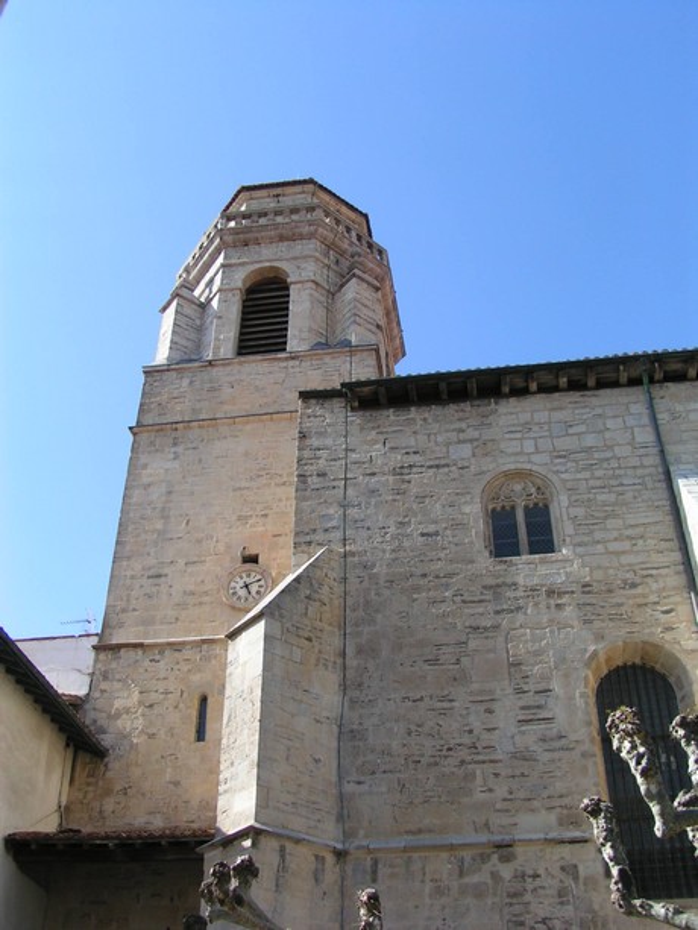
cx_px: 349
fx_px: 1021
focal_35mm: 38
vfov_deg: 49.0
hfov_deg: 37.7
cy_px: 465
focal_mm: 5.8
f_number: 5.6
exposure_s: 1/200
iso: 50
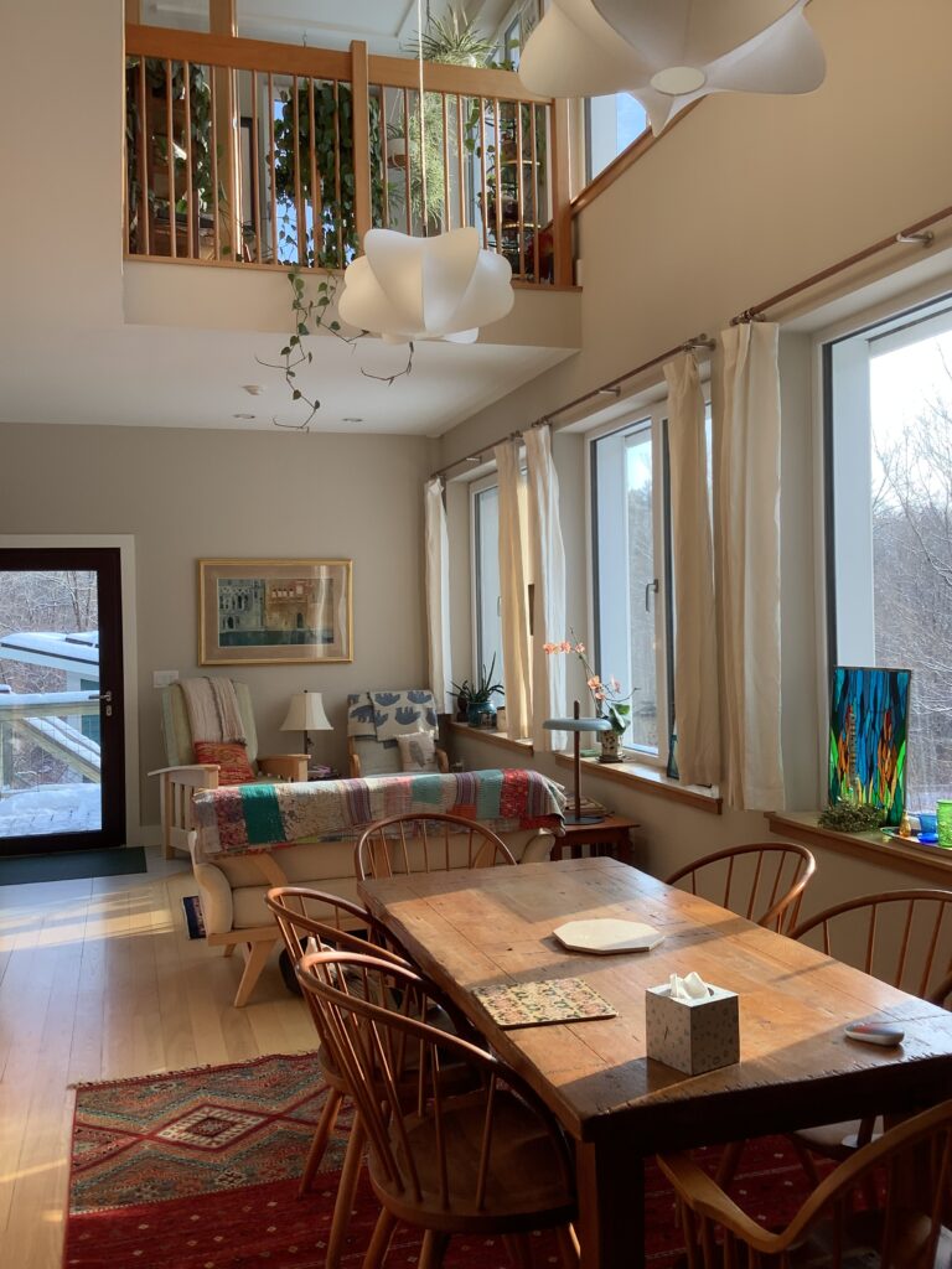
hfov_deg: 45.4
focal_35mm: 31
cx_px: 476
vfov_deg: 58.4
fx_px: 1137
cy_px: 634
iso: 32
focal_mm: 3.3
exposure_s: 1/120
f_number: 2.4
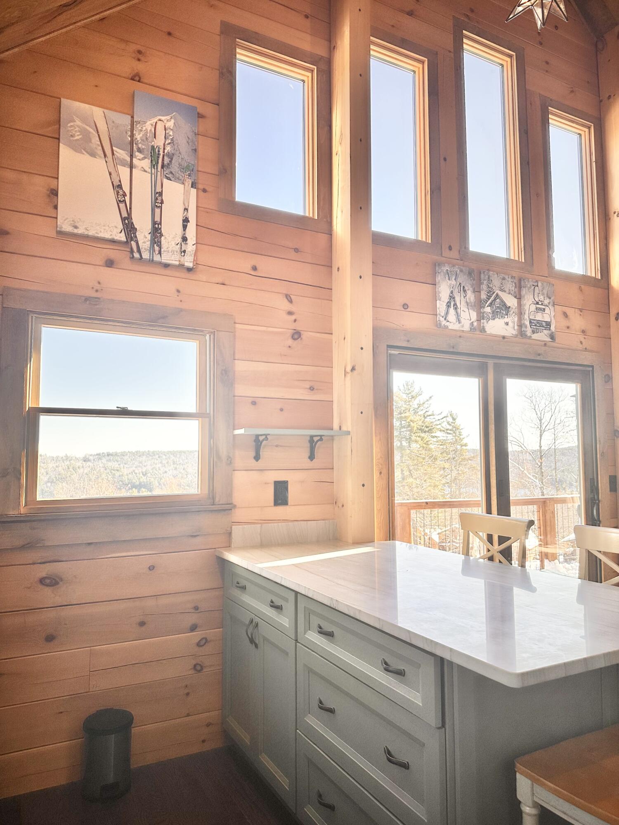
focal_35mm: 24
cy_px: 412
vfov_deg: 71.6
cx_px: 310
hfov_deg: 56.8
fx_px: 572
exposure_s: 1/469
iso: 80
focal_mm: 6.86
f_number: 1.78
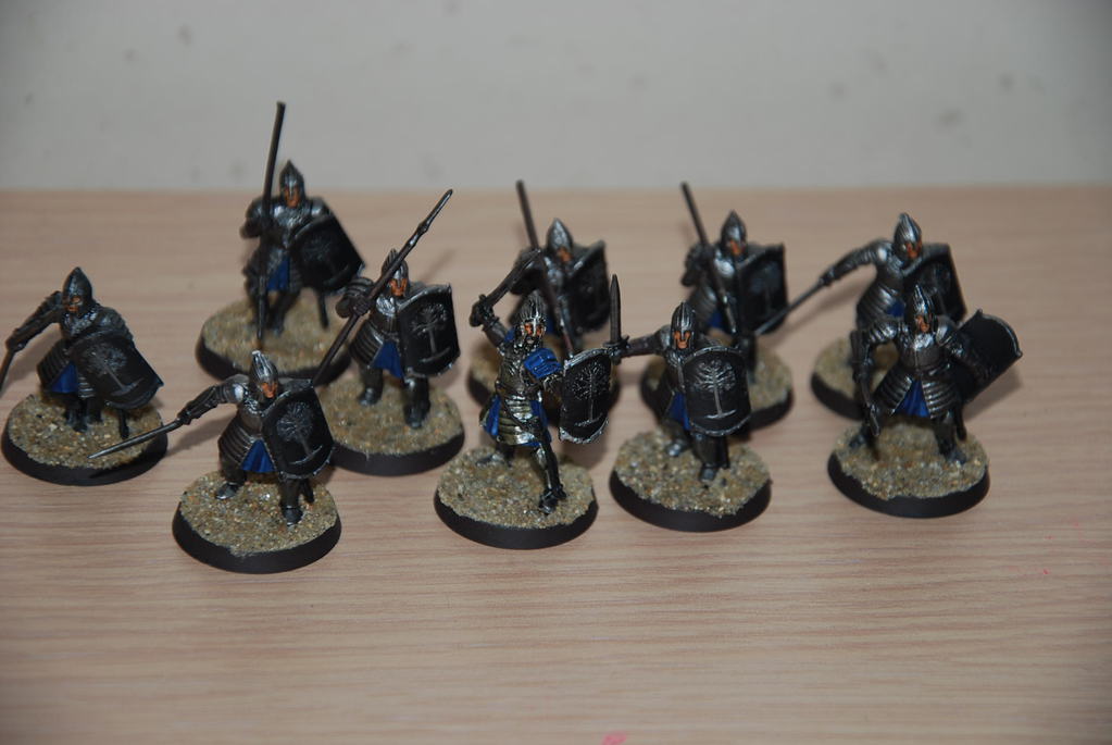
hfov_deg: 13.9
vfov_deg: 9.4
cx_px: 556
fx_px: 4546
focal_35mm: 147
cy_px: 372
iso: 100
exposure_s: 1/125
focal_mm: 98
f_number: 5.6
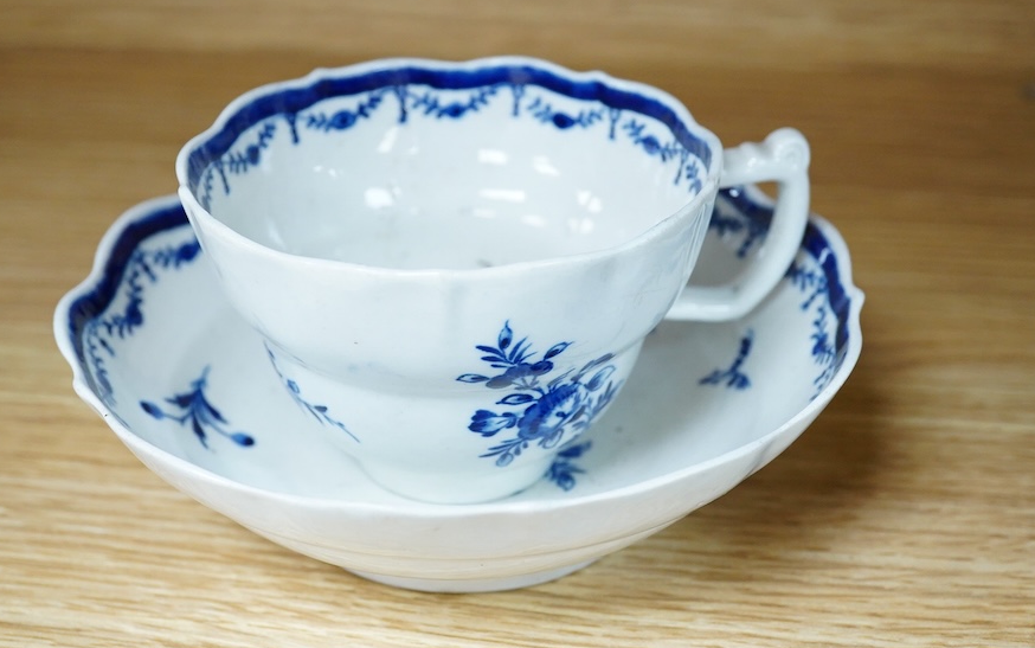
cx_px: 499
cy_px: 289
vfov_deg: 22.0
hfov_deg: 34.5
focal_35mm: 59
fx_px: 1665
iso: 2500
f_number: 7.1
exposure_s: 1/160
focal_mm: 30
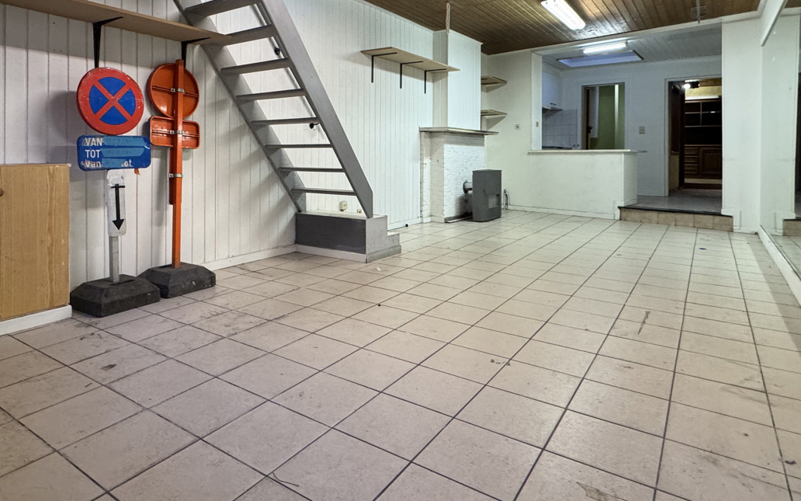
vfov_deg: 51.7
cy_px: 155
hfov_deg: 76.9
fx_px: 502
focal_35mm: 23
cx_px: 353
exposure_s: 1/100
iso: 320
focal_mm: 2.22
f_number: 2.2
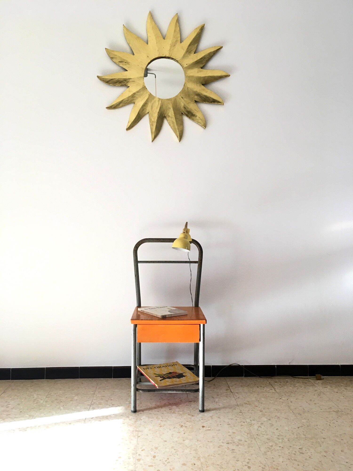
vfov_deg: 61.7
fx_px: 394
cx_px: 176
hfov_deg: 48.2
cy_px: 236
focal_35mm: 29
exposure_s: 1/33
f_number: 2.2
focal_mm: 4.15
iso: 50
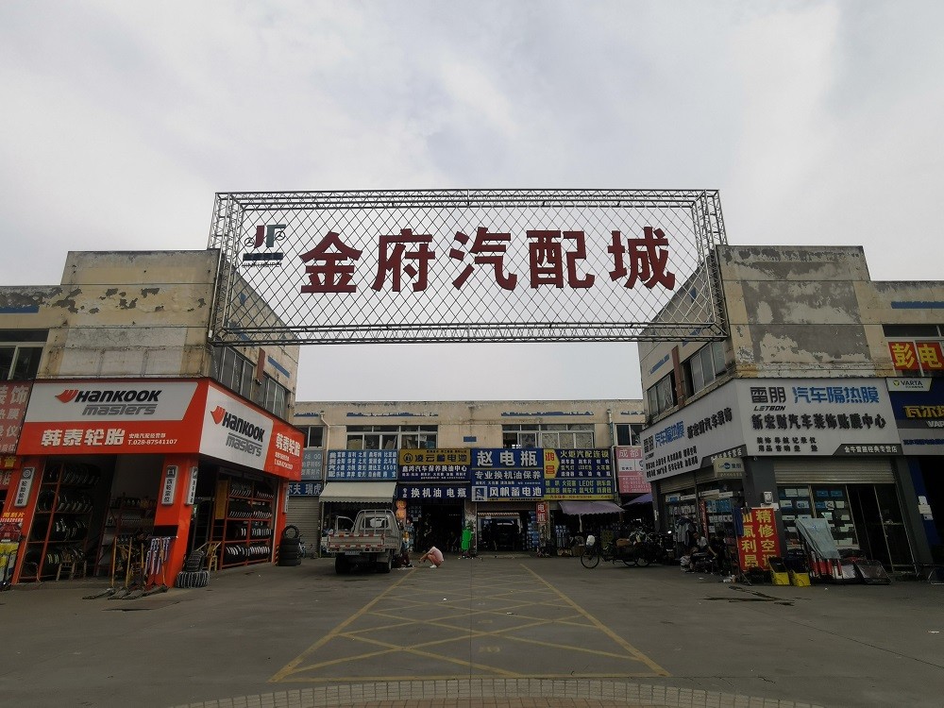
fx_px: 518
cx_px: 472
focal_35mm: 19
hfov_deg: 84.7
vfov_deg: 68.7
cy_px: 354
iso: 50
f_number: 2.2
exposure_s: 1/1145
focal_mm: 2.26
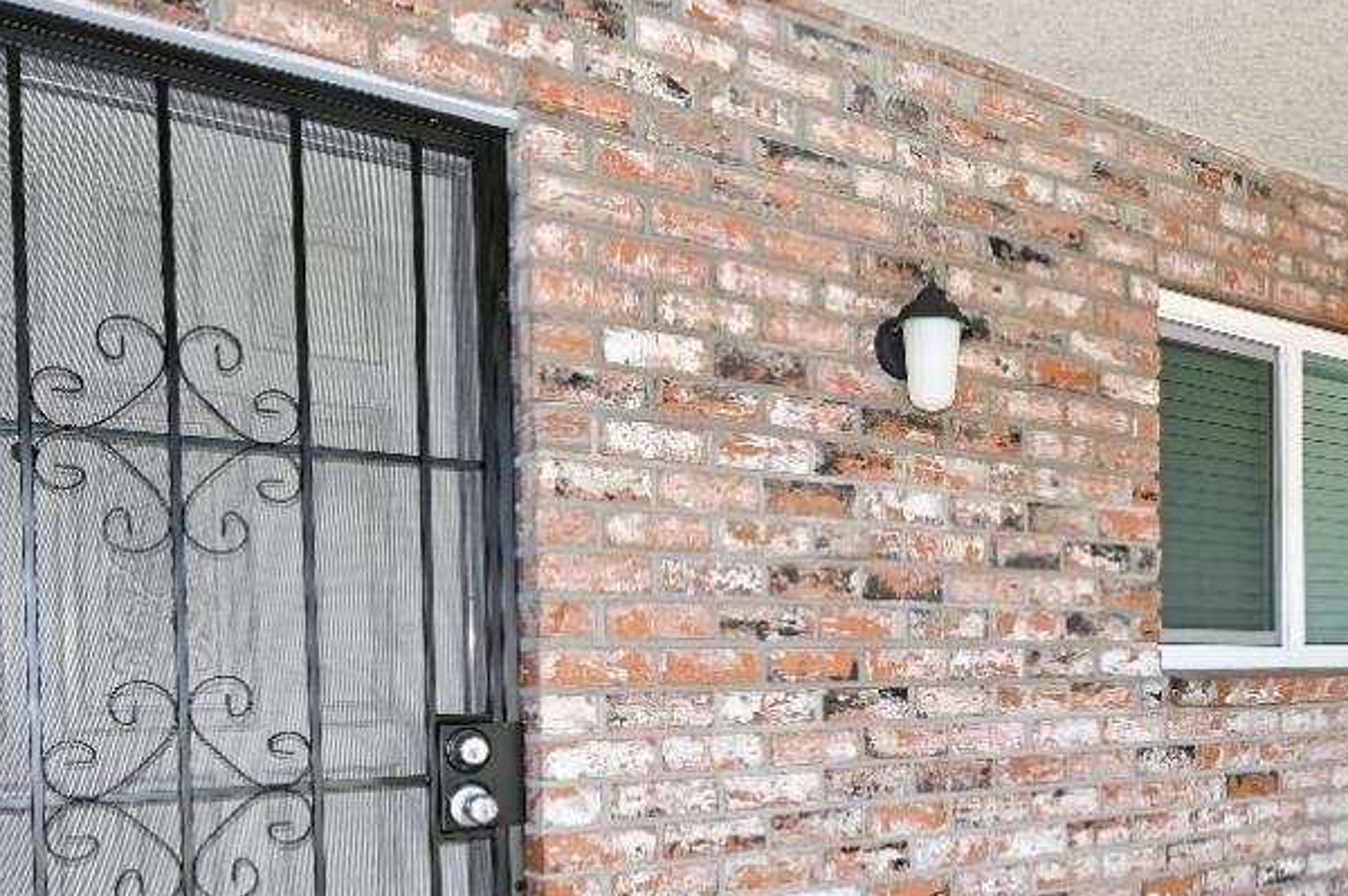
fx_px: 1309
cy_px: 705
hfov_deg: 53.1
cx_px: 926
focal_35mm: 35
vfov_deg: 36.6
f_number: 5.6
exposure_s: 1/125
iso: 200
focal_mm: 14
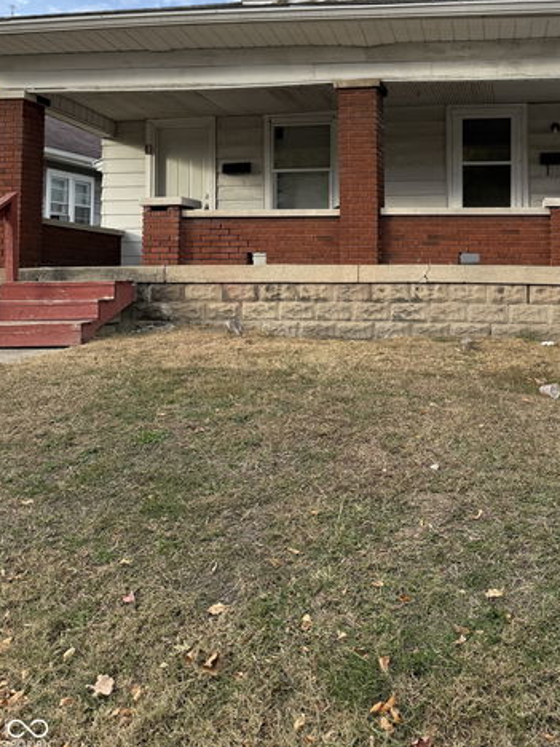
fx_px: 755
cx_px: 394
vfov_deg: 51.1
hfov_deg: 40.0
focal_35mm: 35
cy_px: 217
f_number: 1.78
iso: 80
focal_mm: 6.76
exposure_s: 1/1230
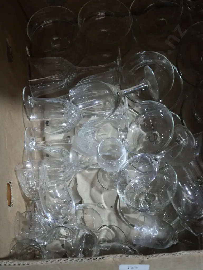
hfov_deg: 20.5
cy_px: 135
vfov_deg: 27.0
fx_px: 563
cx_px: 102
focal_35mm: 72
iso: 3200
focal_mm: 36
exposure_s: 1/80
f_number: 5.5
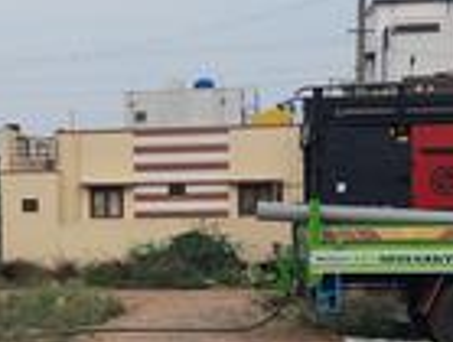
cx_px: 29
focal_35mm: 99
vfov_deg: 15.0
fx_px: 1299
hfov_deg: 19.4
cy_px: 248
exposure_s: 1/251
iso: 12
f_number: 1.8
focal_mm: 6.4
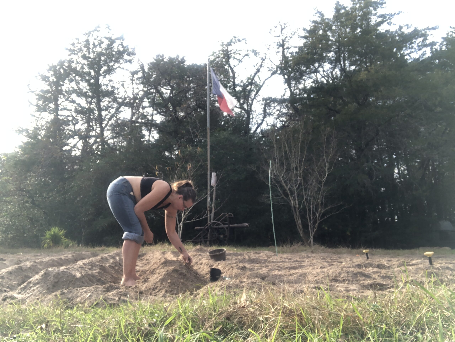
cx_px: 228
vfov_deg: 44.2
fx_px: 421
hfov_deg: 56.8
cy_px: 171
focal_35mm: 32
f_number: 2.2
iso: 20
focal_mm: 2.87
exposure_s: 1/149
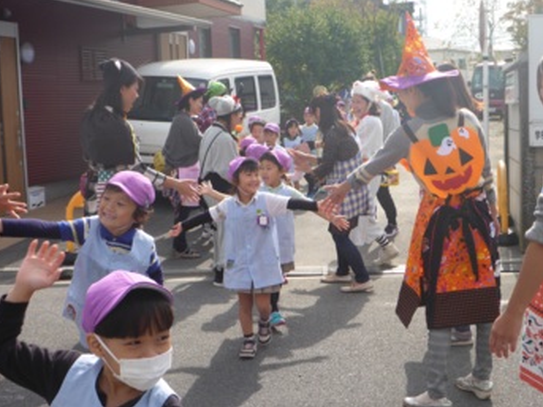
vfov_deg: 29.1
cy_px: 201
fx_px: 784
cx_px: 268
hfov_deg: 38.2
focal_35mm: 50
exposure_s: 1/400
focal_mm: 8.4
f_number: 4.5
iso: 100
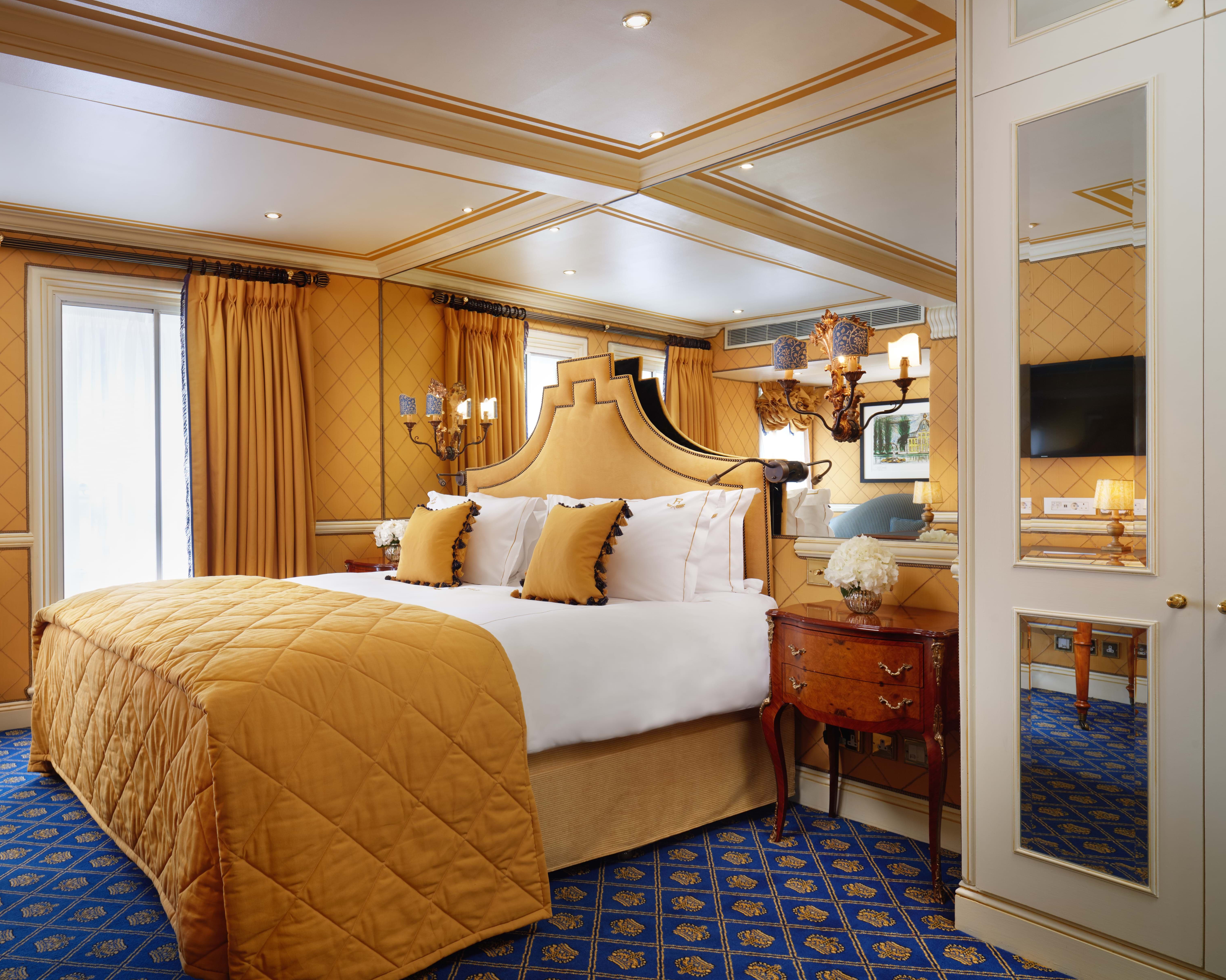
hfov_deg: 69.5
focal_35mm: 24
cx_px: 488
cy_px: 492
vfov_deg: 58.8
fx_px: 871
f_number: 16
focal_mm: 21
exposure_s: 30
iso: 100
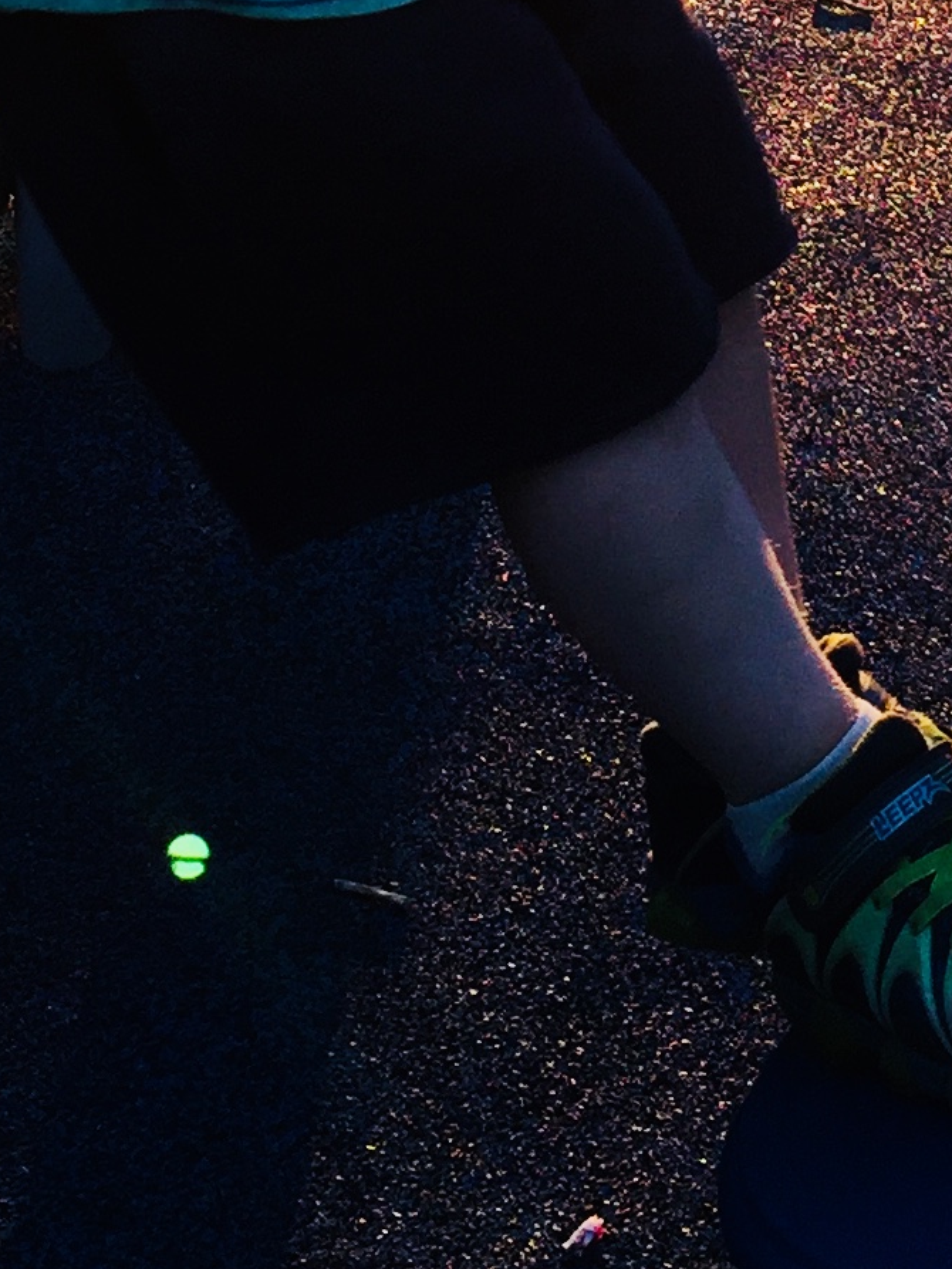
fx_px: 3886
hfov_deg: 14.0
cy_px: -502
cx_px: 564
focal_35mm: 106
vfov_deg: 17.1
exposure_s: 1/120
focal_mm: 4.15
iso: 40
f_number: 2.2
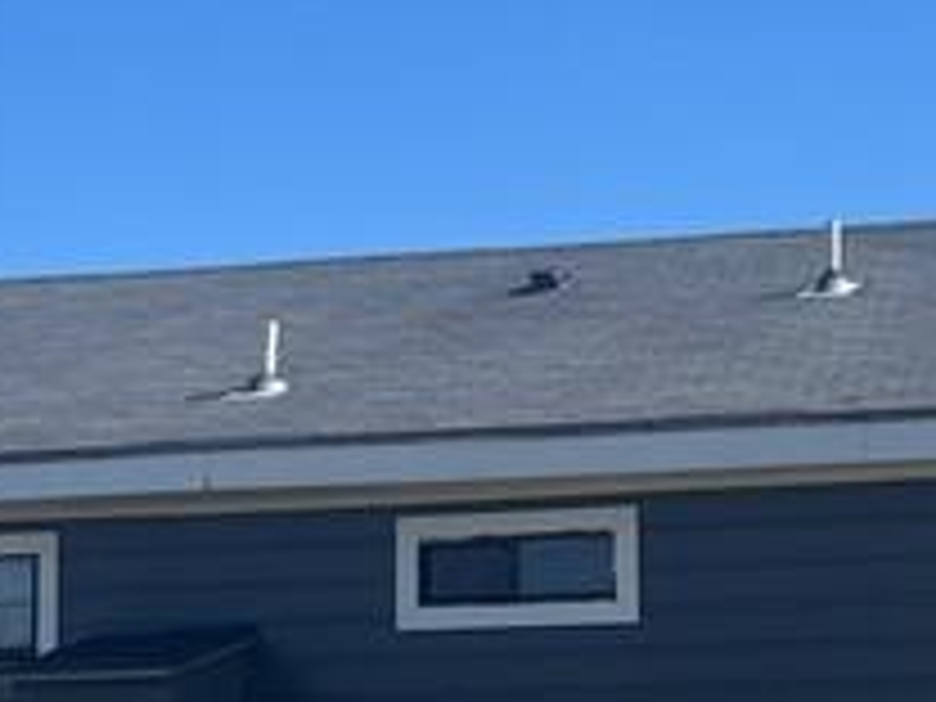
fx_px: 3191
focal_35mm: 118
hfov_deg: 16.5
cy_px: 608
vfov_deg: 12.5
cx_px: 832
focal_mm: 6.86
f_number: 1.78
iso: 80
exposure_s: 1/4545
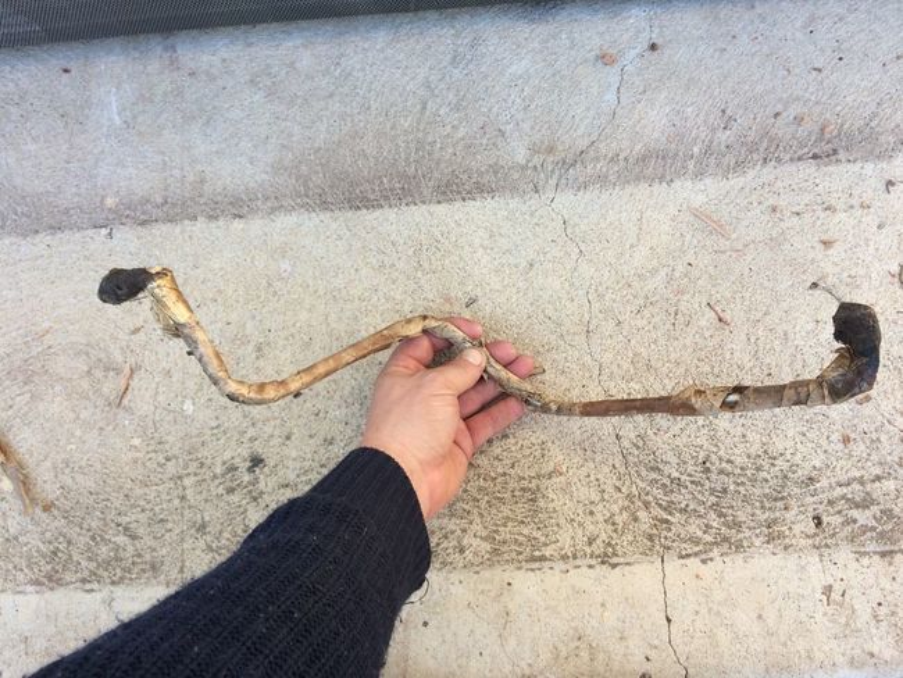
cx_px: 452
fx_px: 757
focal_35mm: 29
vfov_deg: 48.3
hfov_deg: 61.6
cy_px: 339
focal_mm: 4.15
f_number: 2.2
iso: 32
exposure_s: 1/100
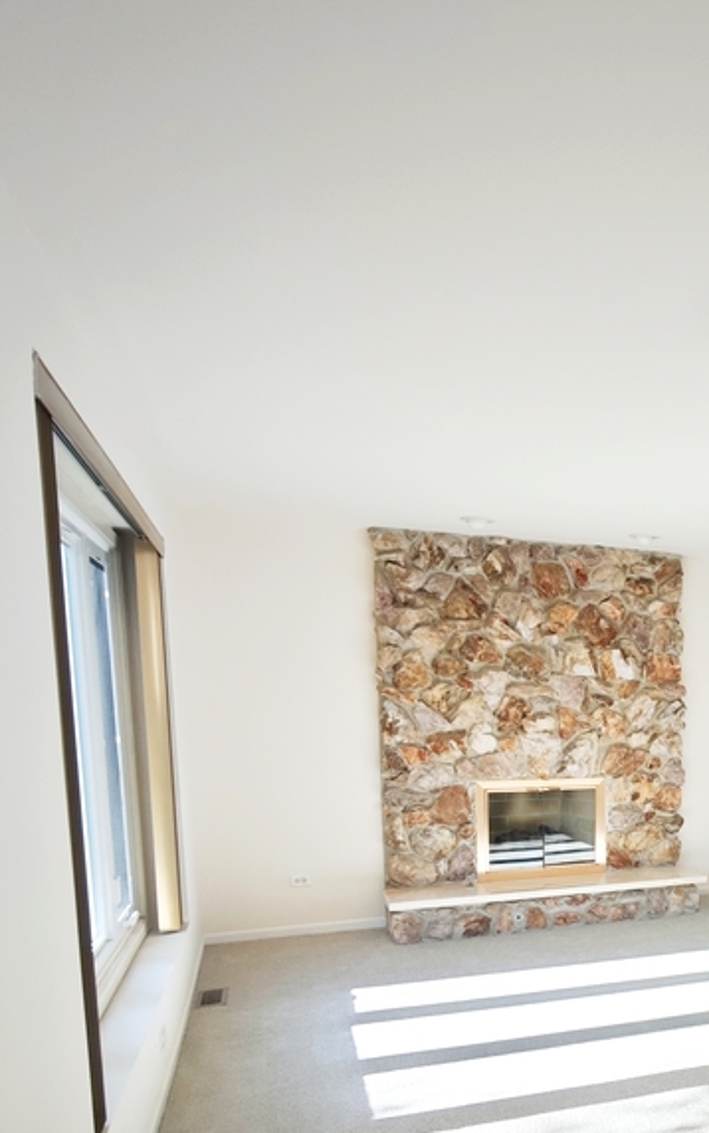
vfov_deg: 63.7
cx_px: 731
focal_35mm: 28
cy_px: 804
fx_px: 865
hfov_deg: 38.8
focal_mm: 2.16
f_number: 2.2
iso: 50
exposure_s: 1/120
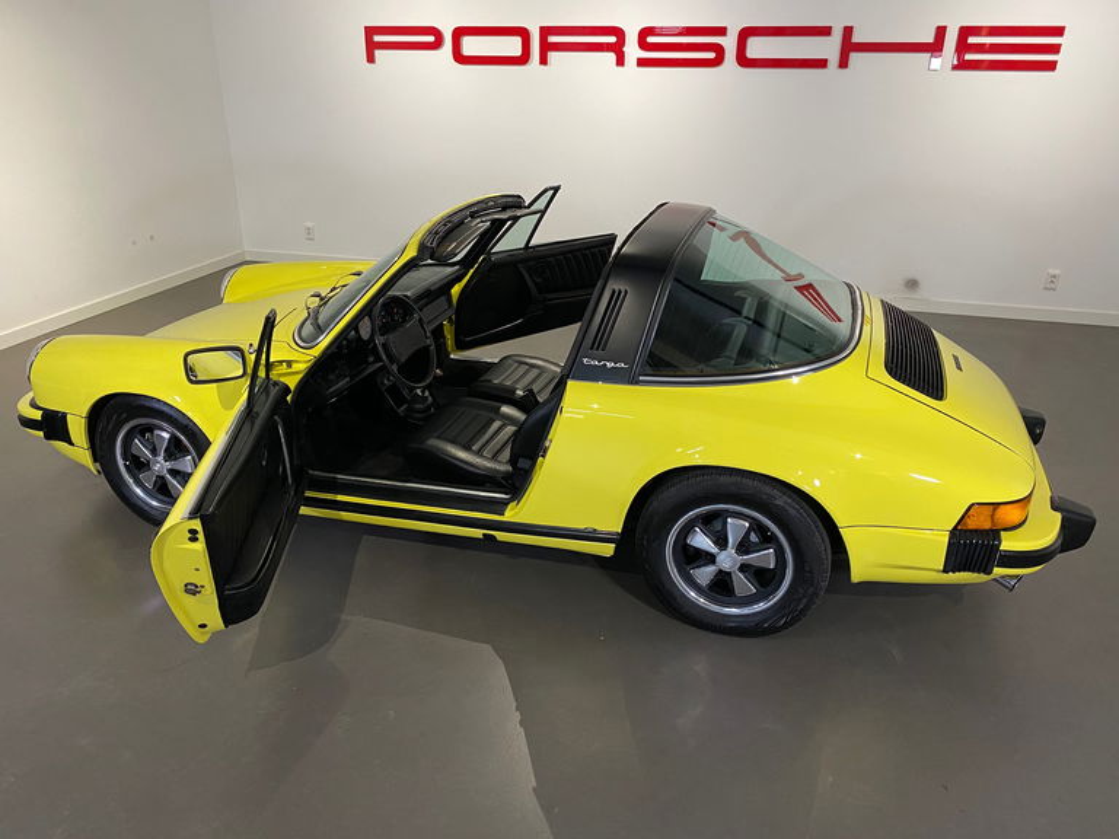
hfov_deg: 67.3
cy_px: 420
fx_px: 840
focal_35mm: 26
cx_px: 560
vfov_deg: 53.1
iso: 250
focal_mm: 4.25
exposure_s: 1/60
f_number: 1.8
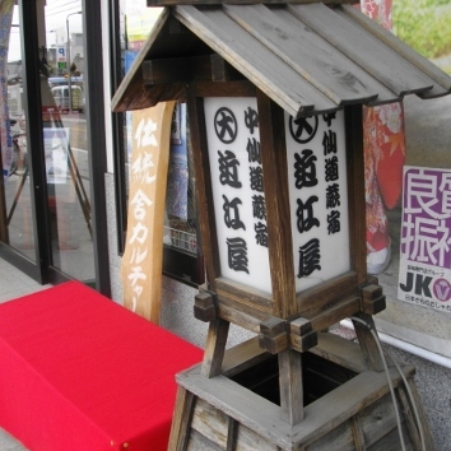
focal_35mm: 40
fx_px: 590
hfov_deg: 41.6
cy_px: 226
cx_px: 274
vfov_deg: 41.9
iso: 100
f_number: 2.9
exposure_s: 1/250
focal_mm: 5.7
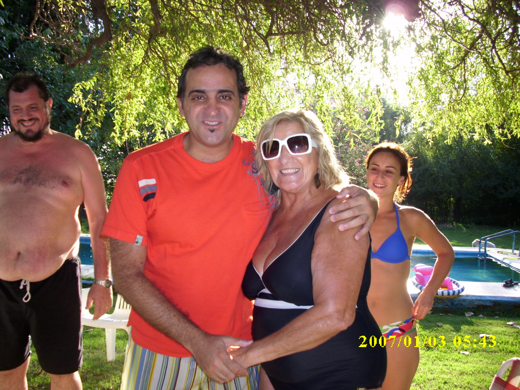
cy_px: 195
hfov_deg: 58.4
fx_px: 466
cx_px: 260
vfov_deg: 45.4
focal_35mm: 31
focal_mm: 6.2
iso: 50
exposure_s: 1/141
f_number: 2.8
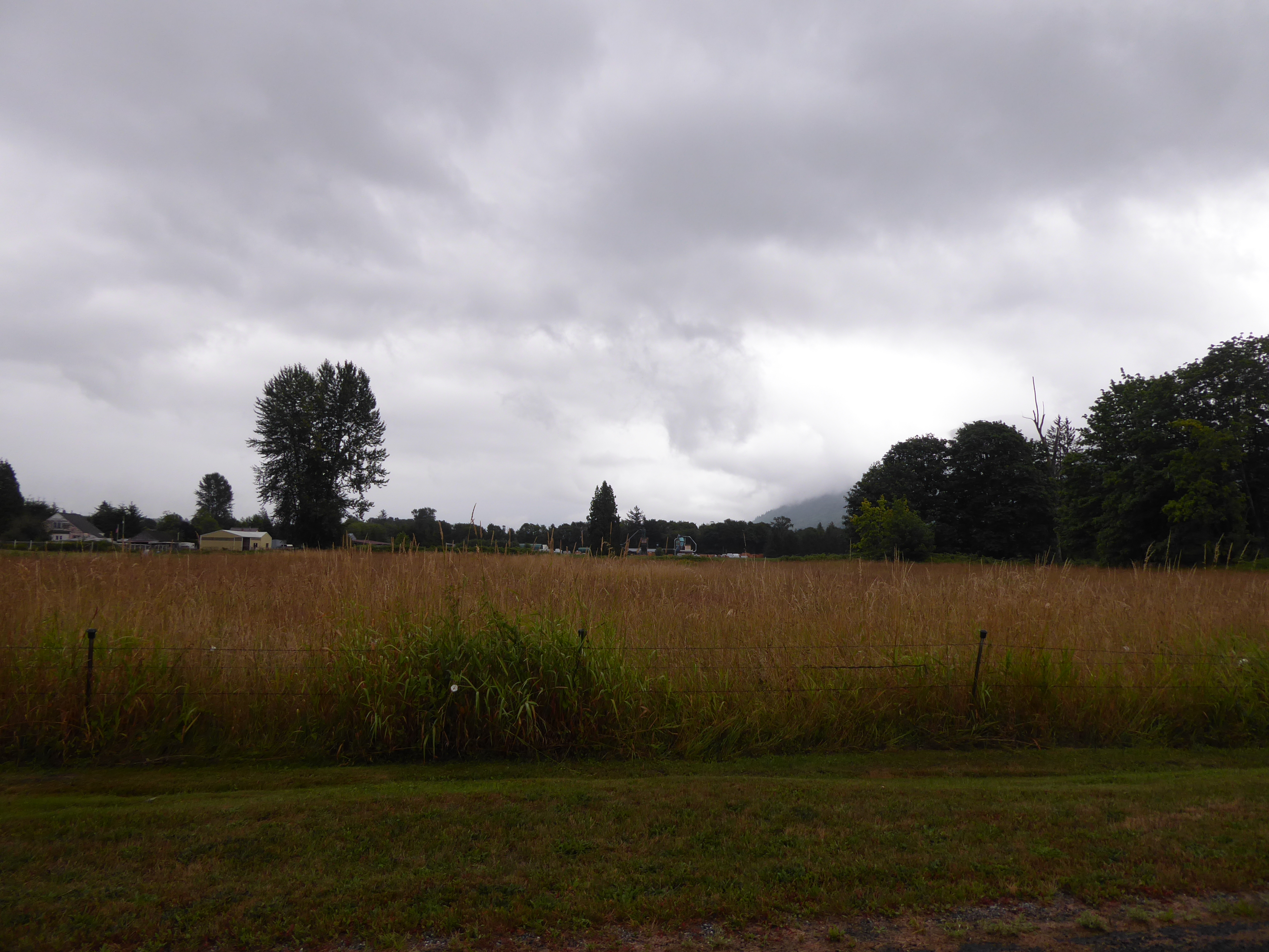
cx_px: 634
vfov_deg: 56.8
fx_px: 880
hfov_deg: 71.6
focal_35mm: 24
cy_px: 476
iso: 80
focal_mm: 4.3
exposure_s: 1/640
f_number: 3.3
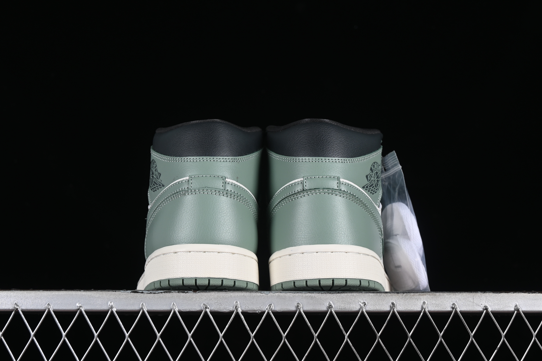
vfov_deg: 18.2
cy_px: 180
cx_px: 271
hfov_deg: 27.0
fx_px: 1129
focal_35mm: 75
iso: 160
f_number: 8
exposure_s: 1/80
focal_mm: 50
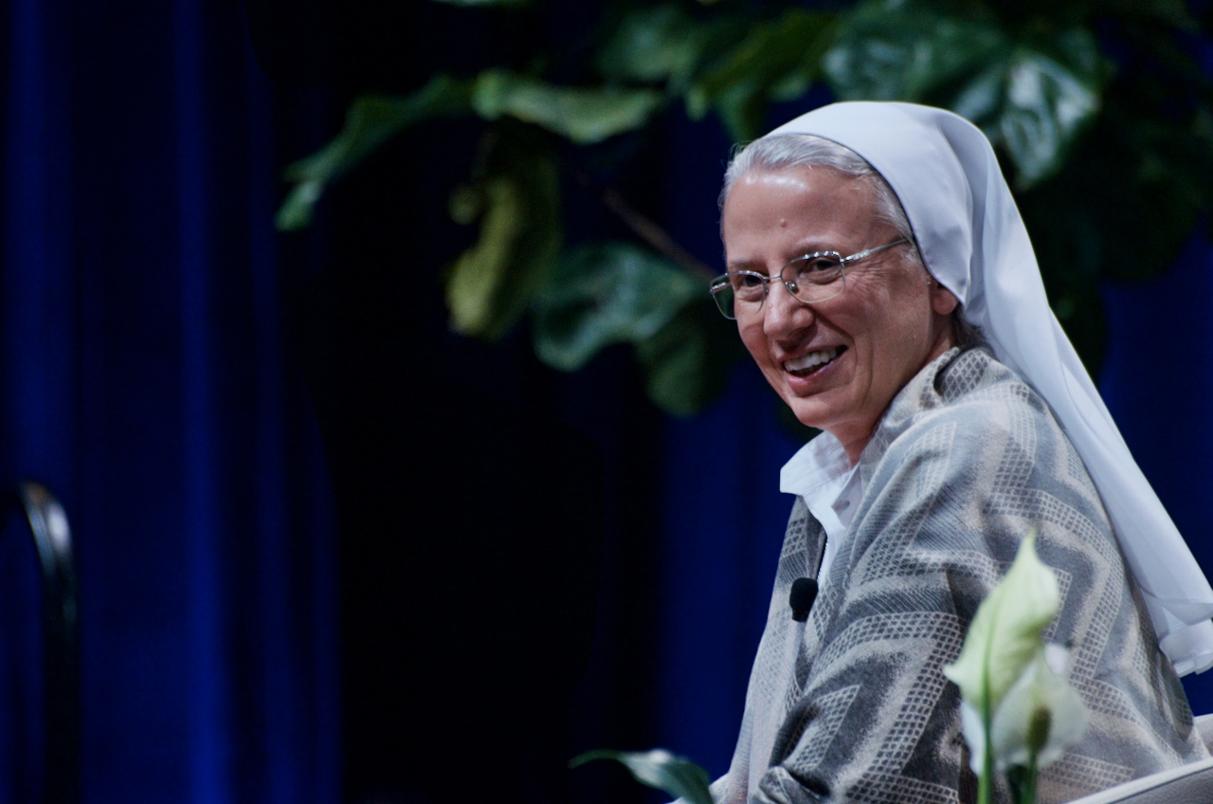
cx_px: 606
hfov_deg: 4.6
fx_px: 15132
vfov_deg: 3.0
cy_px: 402
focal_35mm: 450
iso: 1600
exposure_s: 1/60
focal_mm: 300
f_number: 5.6
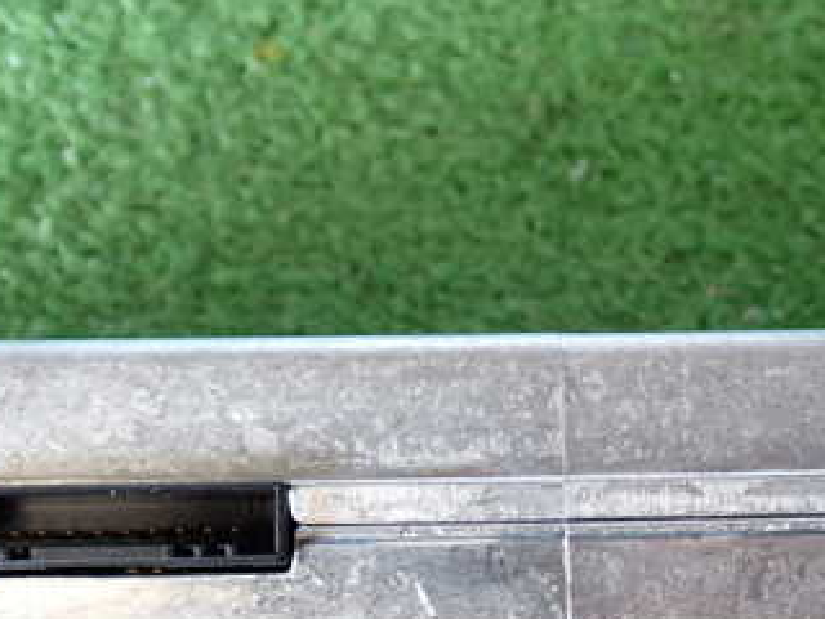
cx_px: 490
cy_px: 472
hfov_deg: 32.1
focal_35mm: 60
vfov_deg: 24.1
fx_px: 1430
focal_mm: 5.79
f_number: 2.4
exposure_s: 1/30
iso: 250
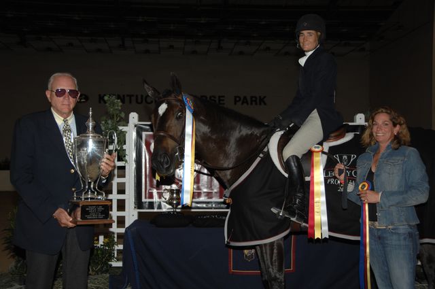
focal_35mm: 46
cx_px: 218
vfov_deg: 28.9
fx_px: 561
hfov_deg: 42.4
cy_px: 144
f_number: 4
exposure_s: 1/125
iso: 200
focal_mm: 31
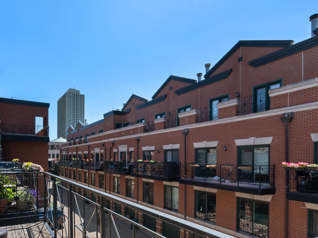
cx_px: 126
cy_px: 167
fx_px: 220
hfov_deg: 70.8
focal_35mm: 24
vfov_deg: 55.1
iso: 200
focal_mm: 14
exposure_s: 1/800
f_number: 8
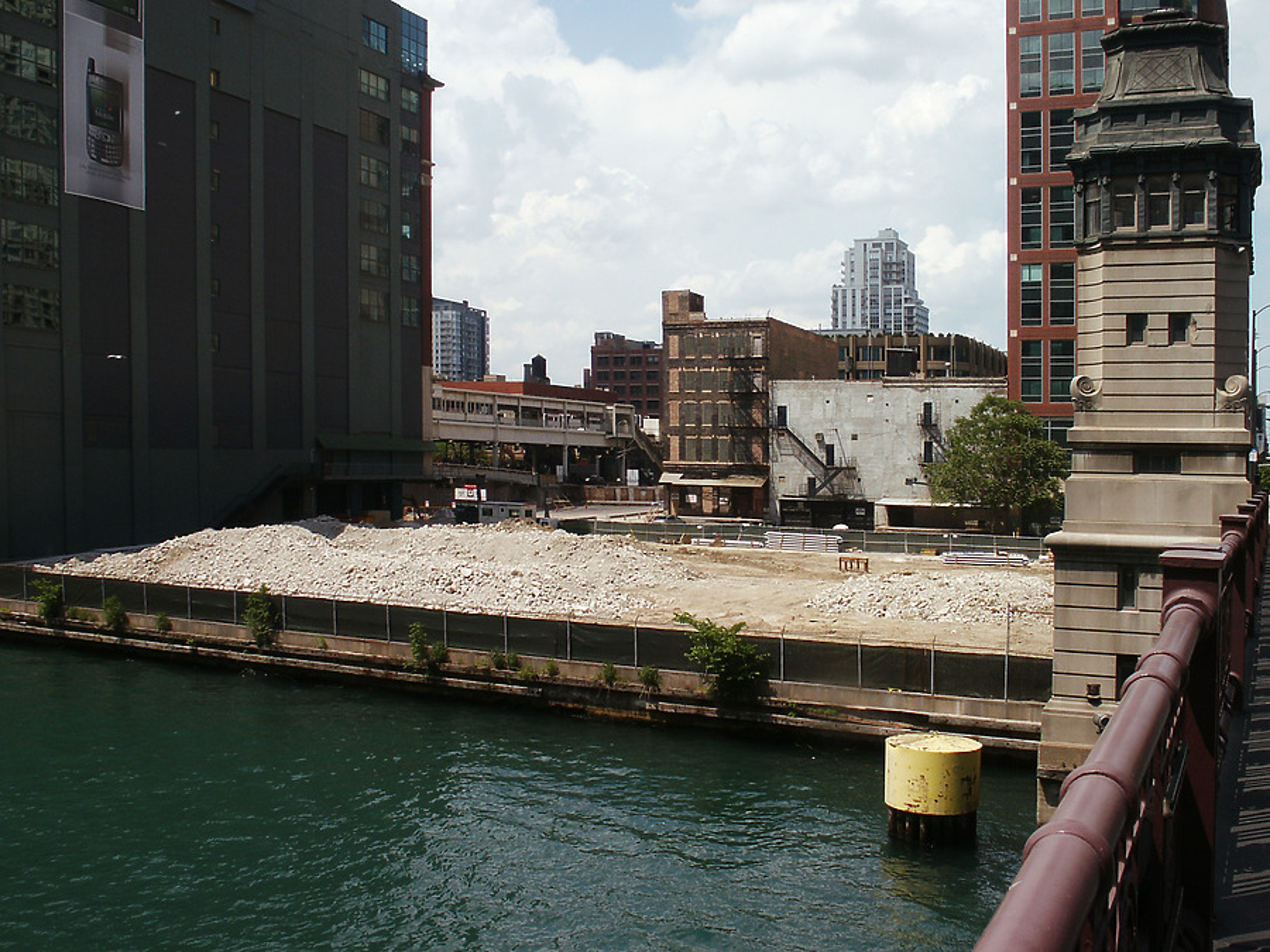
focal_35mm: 35
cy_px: 476
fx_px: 1284
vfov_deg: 40.7
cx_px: 635
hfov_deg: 52.6
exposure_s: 1/250
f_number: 6.7
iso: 64
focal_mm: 7.18
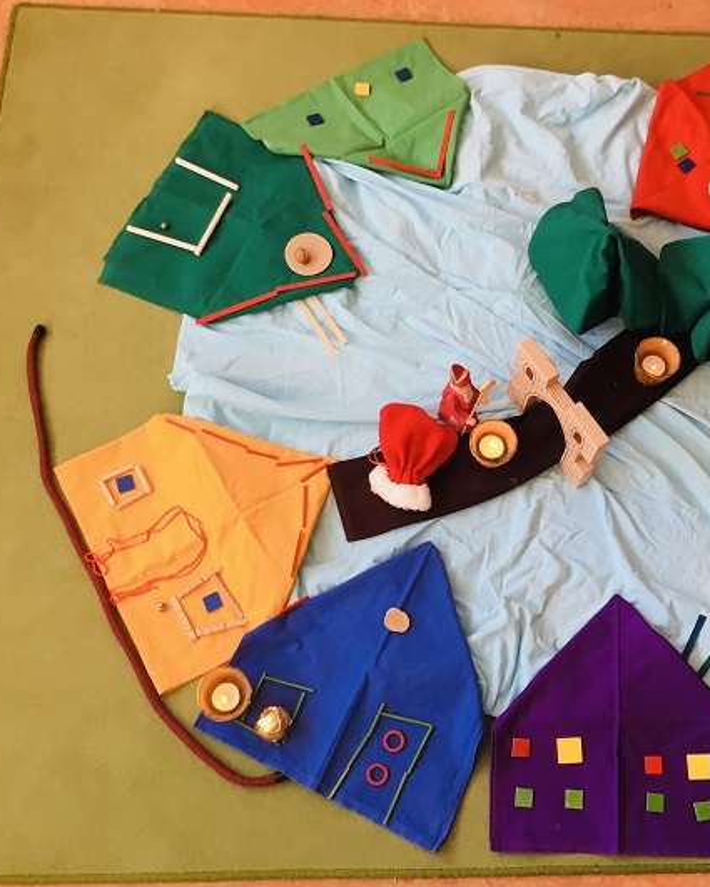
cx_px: 469
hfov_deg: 36.2
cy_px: 446
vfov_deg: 44.8
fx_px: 1077
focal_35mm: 41
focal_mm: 3.3
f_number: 2.4
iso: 25
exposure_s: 1/30
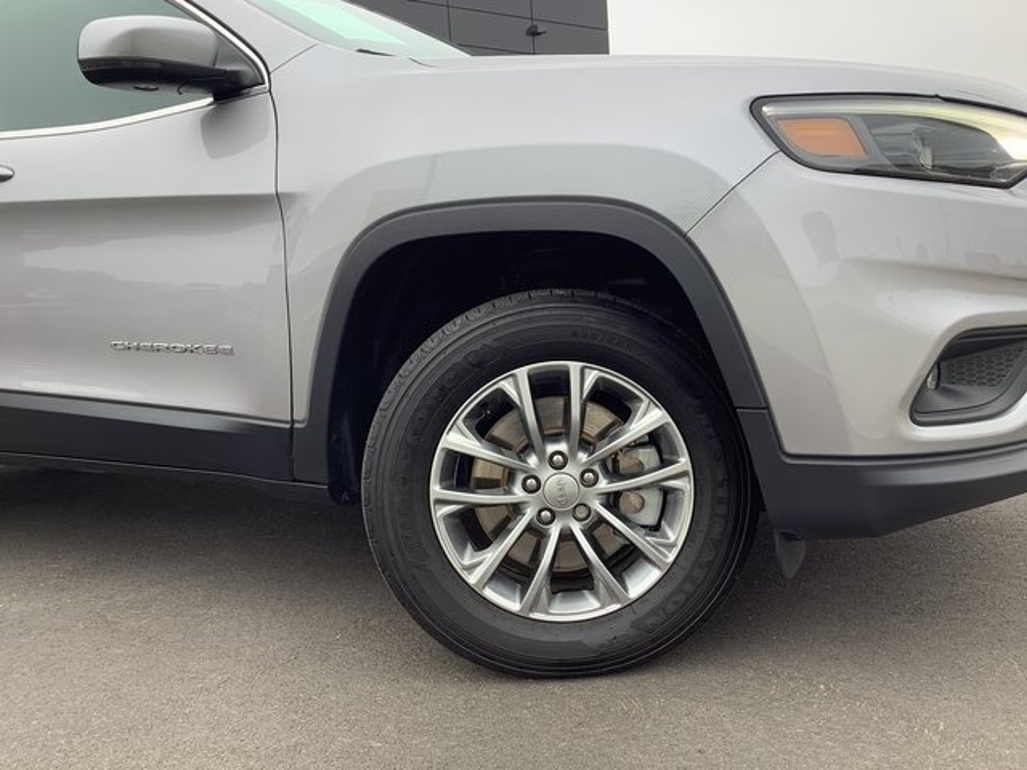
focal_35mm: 31
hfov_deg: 58.4
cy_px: 385
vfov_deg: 45.4
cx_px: 514
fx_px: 920
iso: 25
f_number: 2.4
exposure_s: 1/120
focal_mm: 3.3
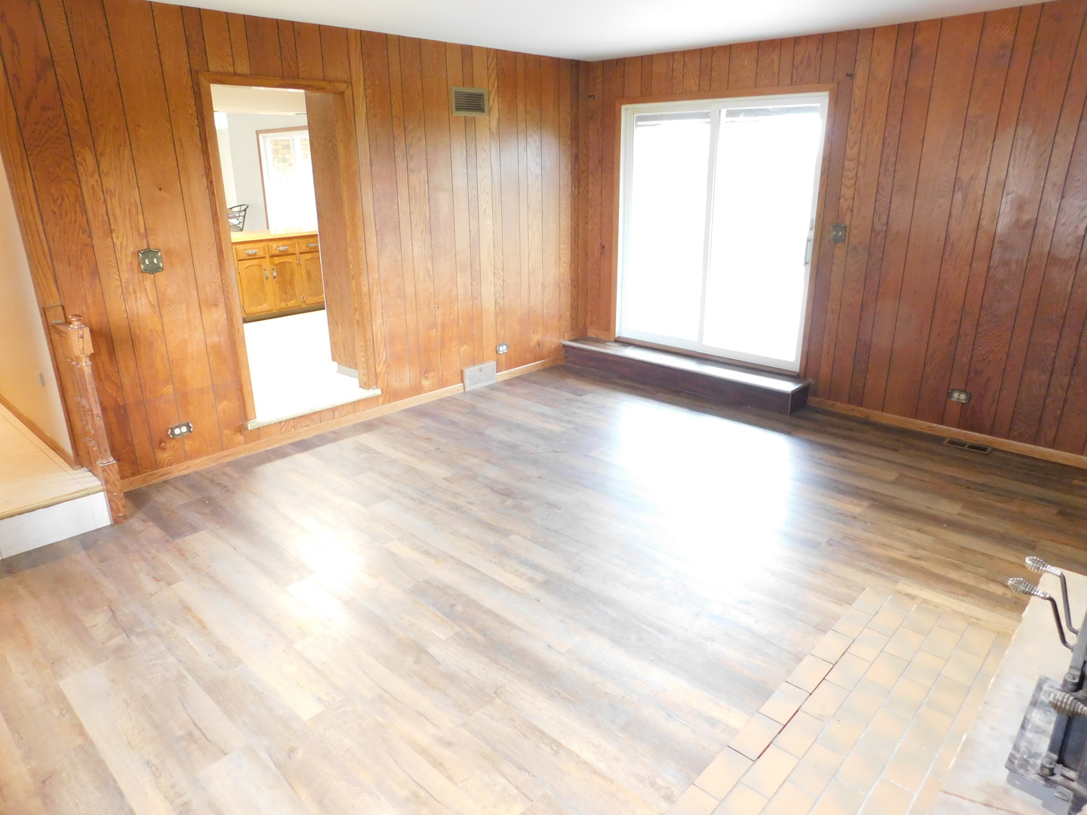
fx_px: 722
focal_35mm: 23
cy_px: 408
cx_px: 544
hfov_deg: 73.9
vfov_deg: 58.9
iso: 400
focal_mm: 4
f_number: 3
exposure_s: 1/10
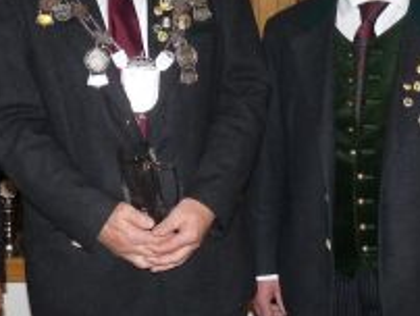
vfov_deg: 16.6
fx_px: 1081
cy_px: 158
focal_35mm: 89
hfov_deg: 21.9
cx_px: 160
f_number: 2.8
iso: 160
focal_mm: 4.8
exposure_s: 1/15
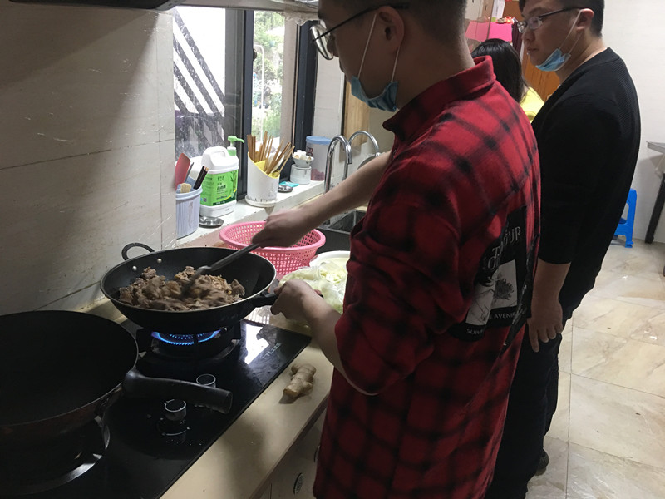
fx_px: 557
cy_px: 250
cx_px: 332
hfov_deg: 61.7
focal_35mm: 29
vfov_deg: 48.2
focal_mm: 4.15
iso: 80
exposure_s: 1/17
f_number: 2.2
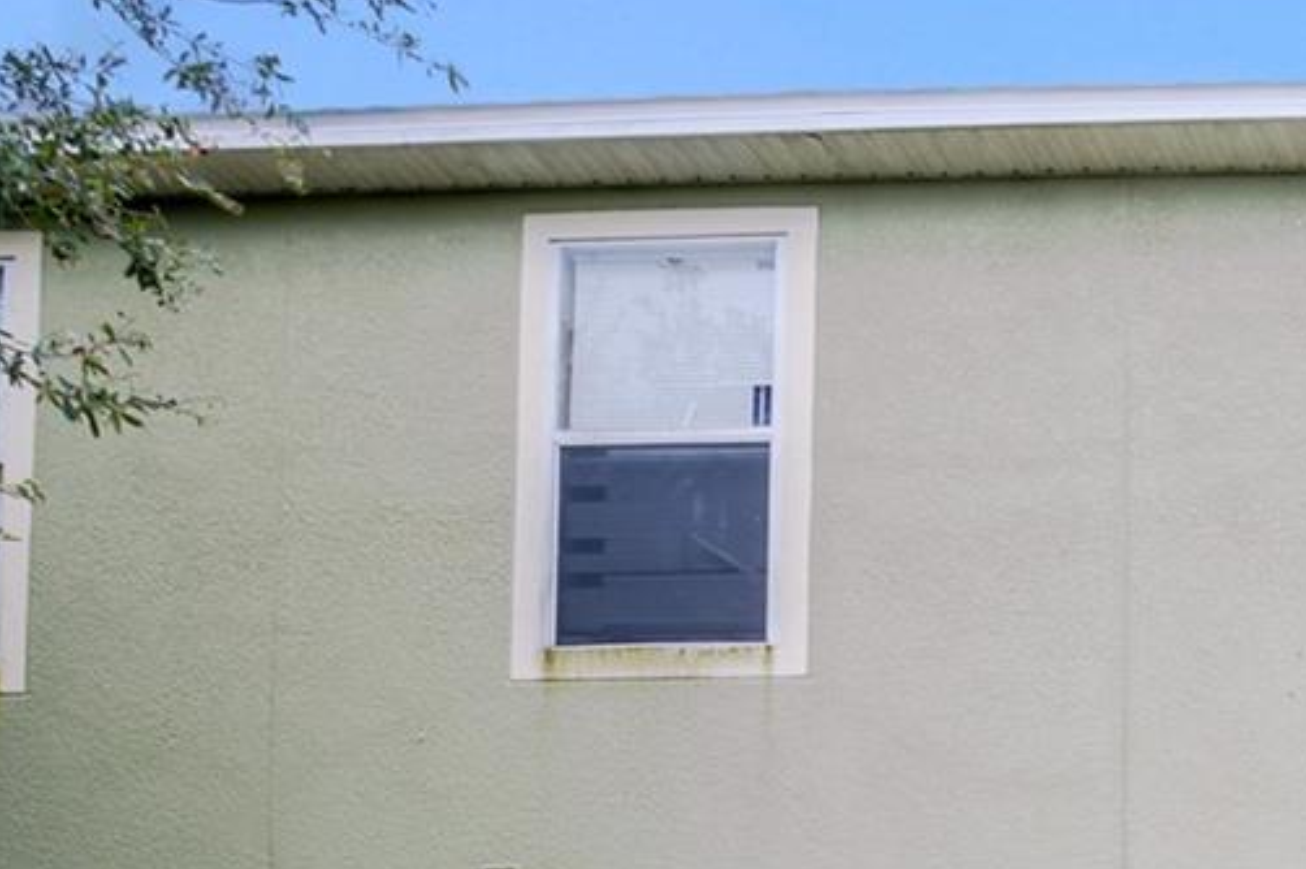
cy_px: 1366
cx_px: 1863
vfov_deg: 21.0
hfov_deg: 28.1
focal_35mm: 53
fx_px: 1907
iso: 100
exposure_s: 1/5
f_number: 11
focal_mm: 11
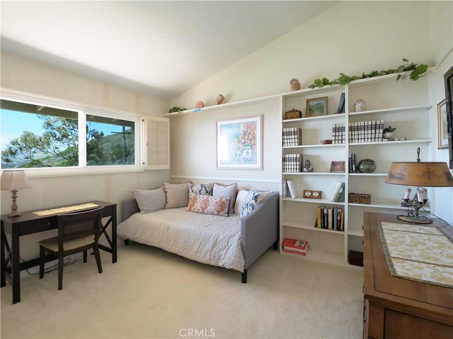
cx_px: 226
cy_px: 170
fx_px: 209
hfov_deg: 94.5
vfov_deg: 78.1
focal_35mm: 16
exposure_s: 1/60
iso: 2500
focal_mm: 8
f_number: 6.3
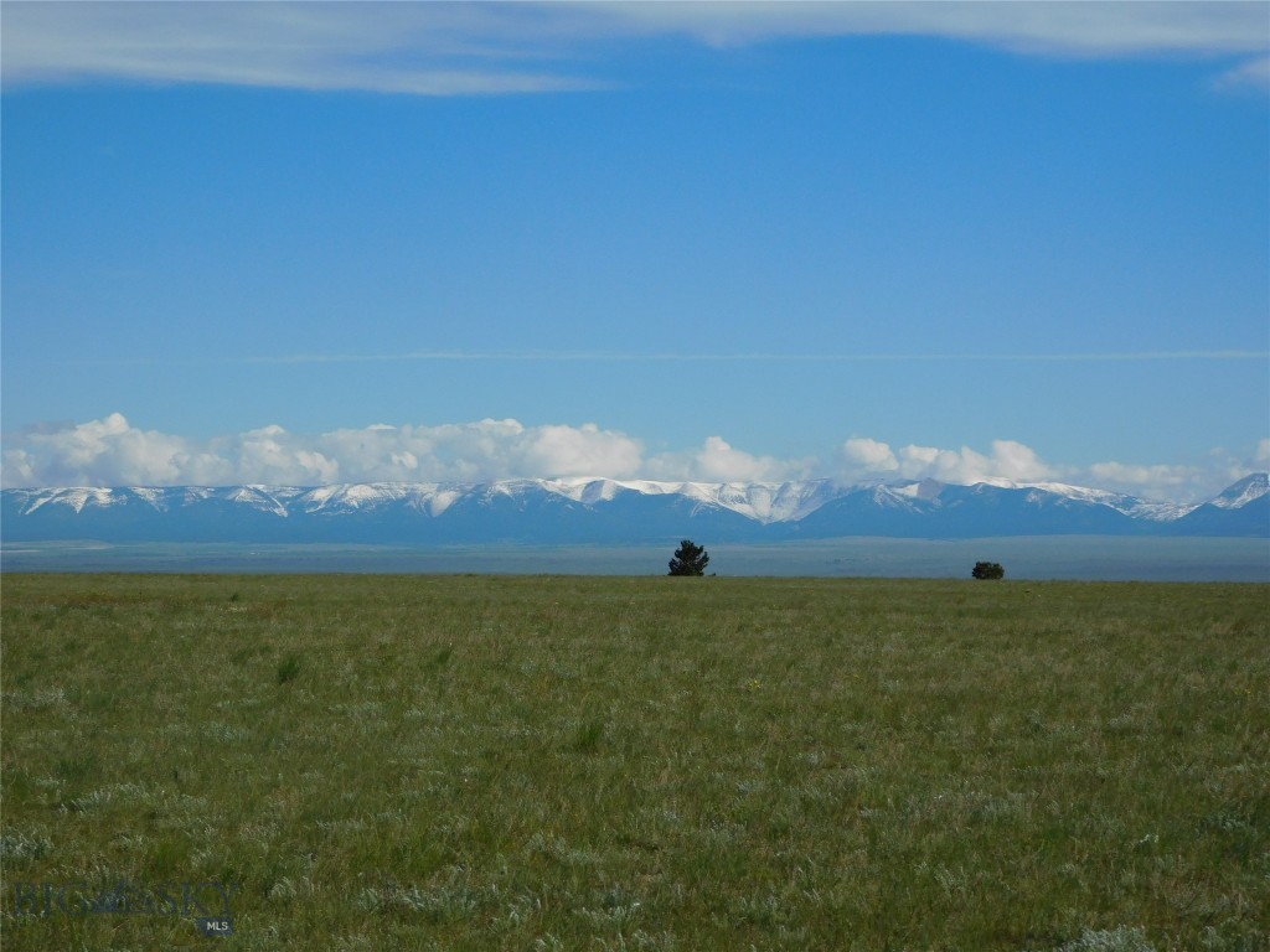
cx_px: 635
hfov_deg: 21.5
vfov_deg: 16.2
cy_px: 476
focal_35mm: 91
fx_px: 3339
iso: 125
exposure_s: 1/500
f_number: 9
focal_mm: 16.1
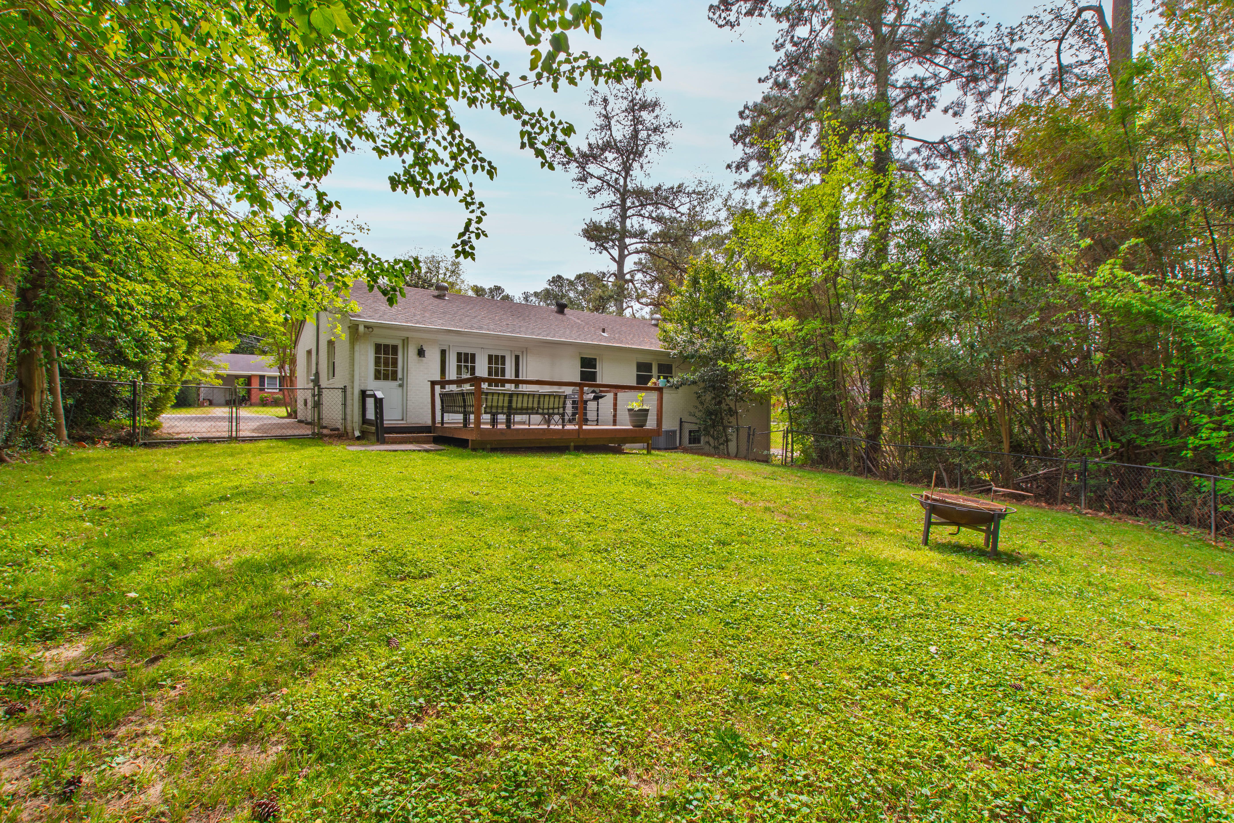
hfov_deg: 100.4
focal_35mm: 15
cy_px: 412
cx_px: 617
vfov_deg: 77.3
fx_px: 514
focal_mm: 10
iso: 100
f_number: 8
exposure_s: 1/40
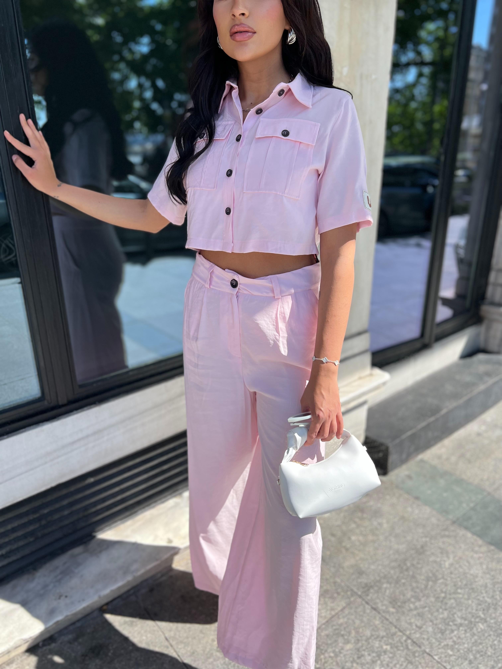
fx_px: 503
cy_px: 334
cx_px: 251
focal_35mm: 26
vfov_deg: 67.3
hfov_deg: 53.1
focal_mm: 5.7
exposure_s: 1/2083
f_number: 1.5
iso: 50
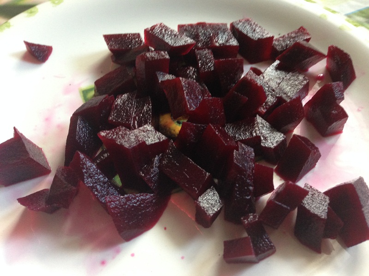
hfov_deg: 55.4
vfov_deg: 42.9
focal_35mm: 33
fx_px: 352
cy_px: 138
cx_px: 184
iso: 160
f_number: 2.4
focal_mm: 4.12
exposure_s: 1/20
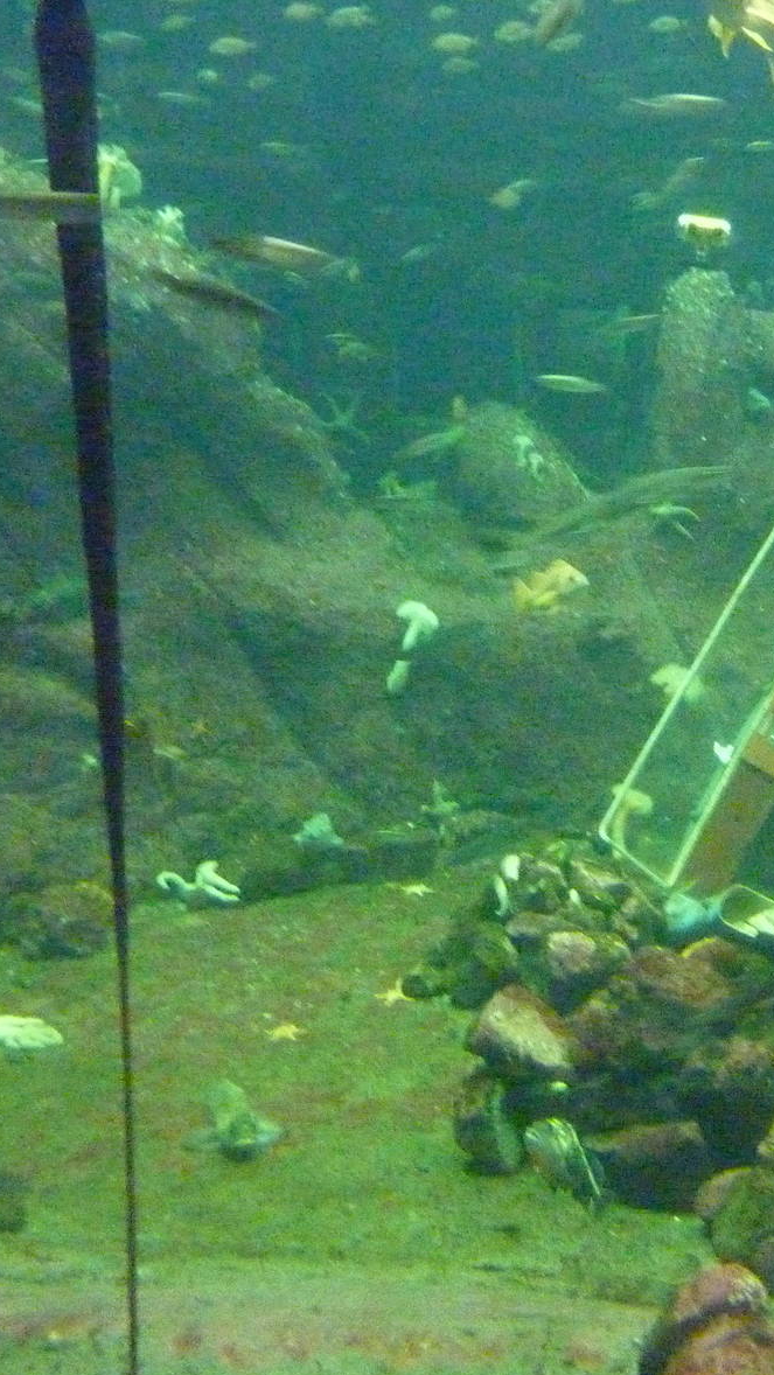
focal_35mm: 37
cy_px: 691
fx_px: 1349
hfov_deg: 30.2
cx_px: 741
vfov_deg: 54.0
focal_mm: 4.1
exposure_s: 1/5
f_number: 3.3
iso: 1600
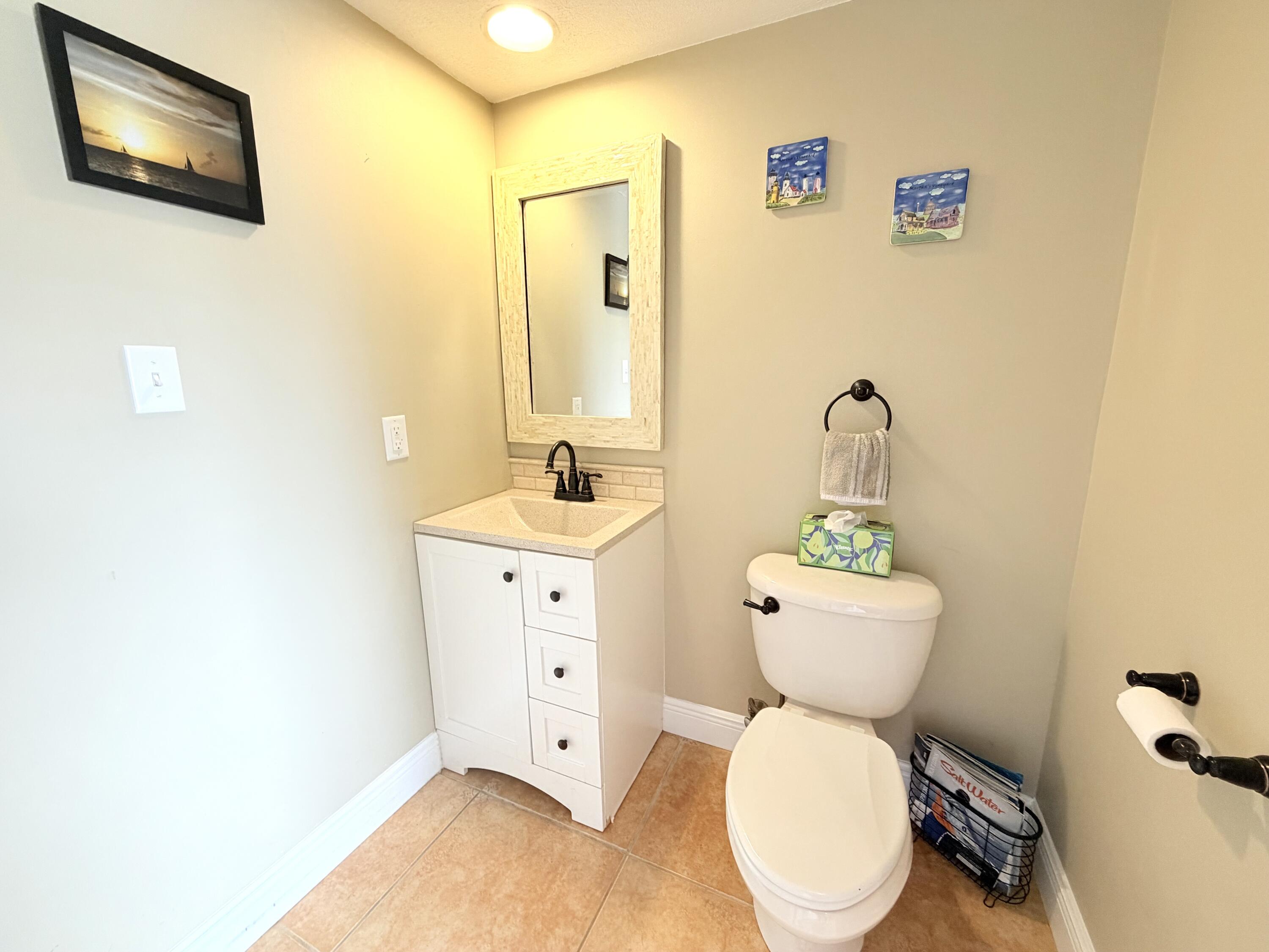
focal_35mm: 14
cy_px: 476
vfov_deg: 85.7
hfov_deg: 102.1
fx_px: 513
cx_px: 634
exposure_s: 1/120
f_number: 2.2
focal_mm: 2.22
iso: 200
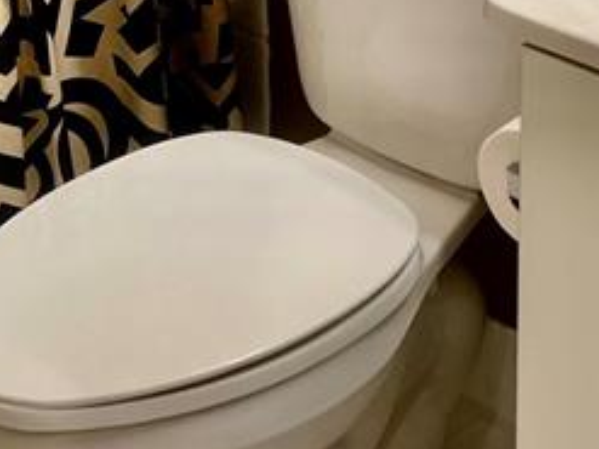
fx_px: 1868
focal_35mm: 108
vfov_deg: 12.2
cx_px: 289
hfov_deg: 18.2
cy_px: -442
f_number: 1.5
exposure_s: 1/120
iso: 125
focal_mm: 5.7
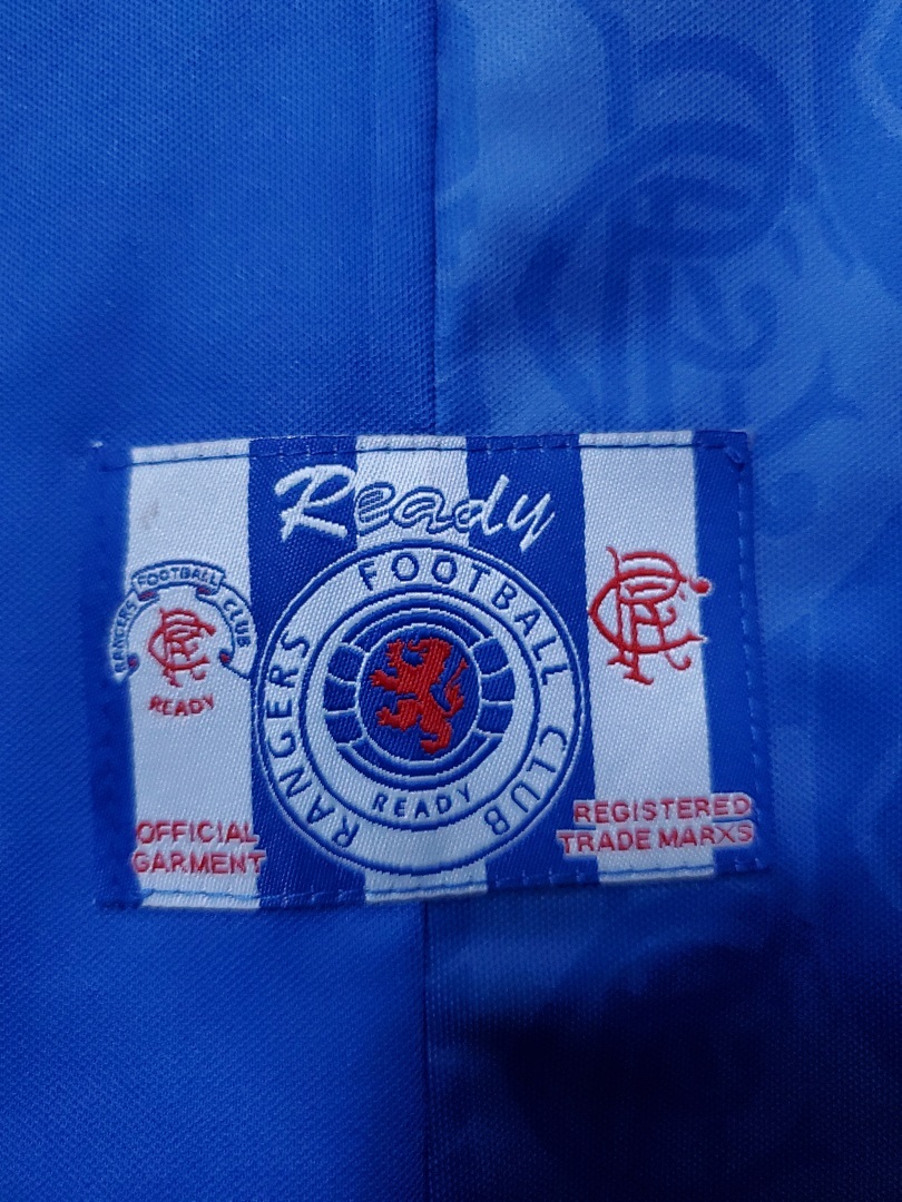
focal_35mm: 26
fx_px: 903
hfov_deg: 53.1
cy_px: 601
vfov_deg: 67.3
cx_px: 451
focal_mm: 4.3
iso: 400
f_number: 1.5
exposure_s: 1/90
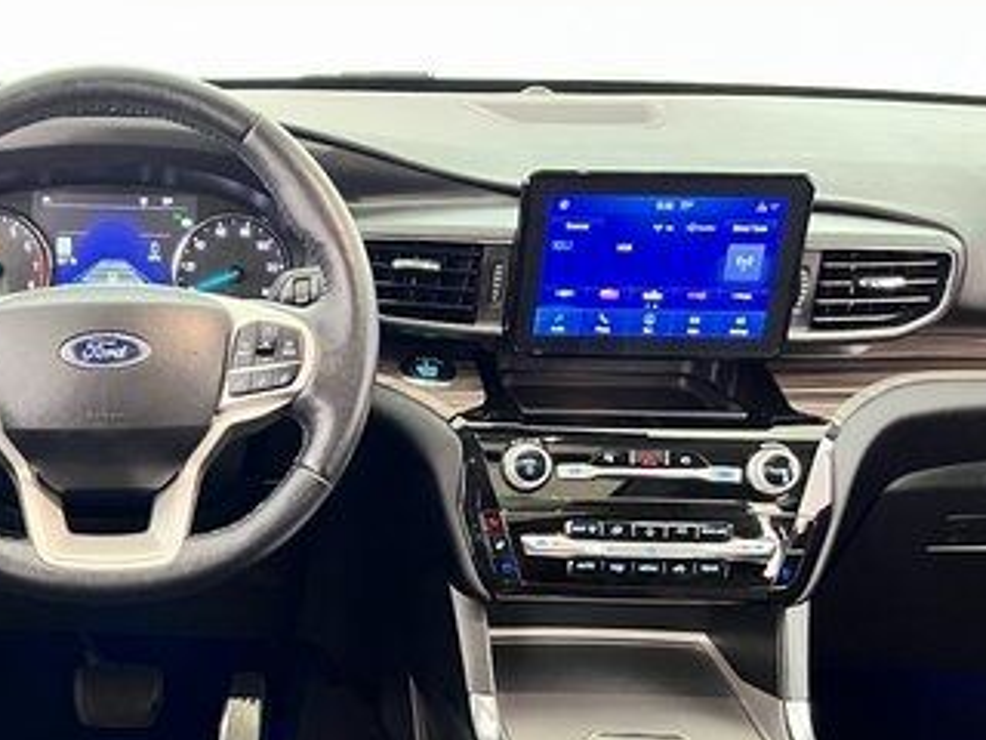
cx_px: 99
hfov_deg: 34.7
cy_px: 598
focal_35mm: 52
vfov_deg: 27.4
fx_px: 1481
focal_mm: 5.1
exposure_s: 1/30
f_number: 1.6
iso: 800
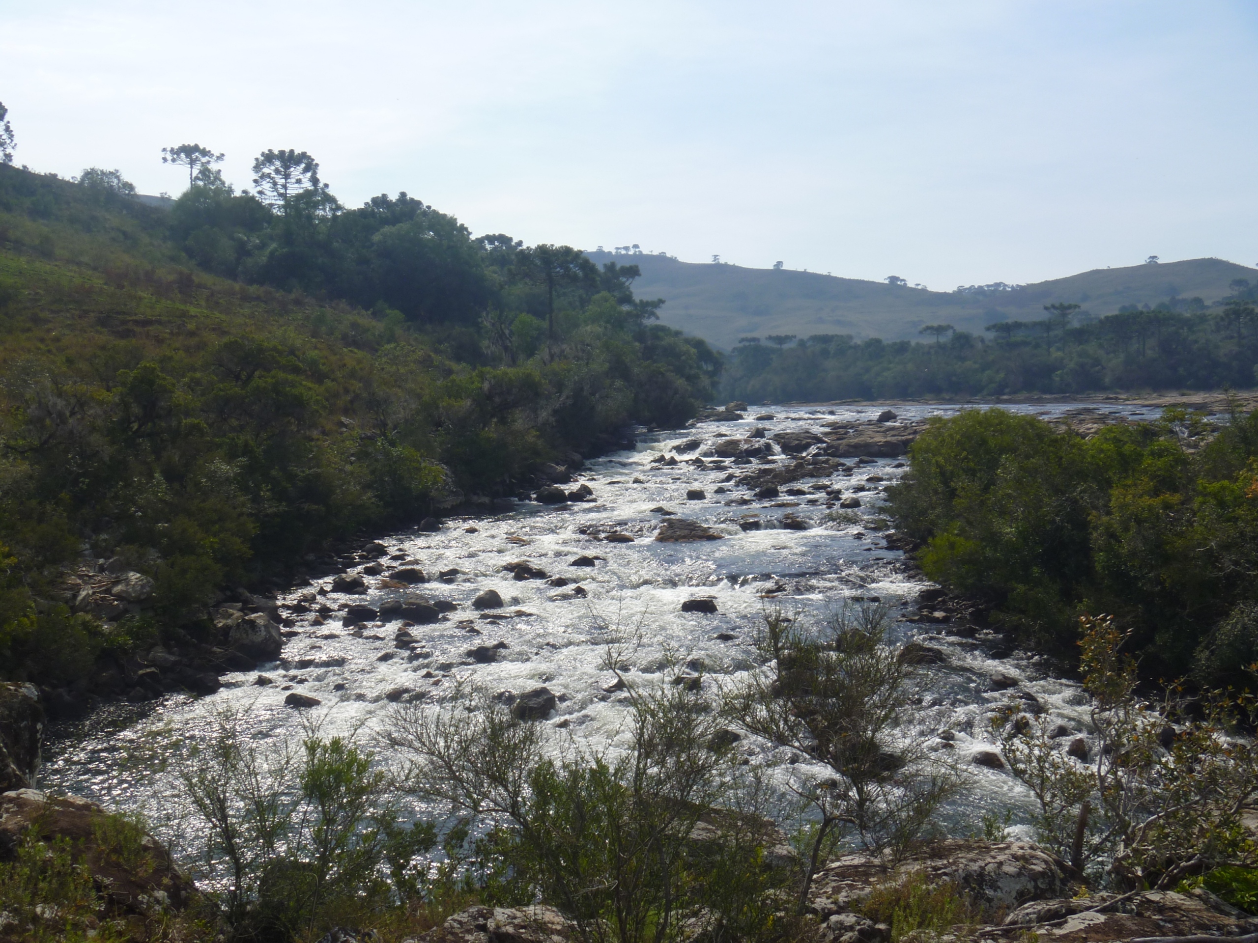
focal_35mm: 35
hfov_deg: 52.6
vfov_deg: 40.7
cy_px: 472
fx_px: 1272
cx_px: 629
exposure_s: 1/500
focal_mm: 6.3
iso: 80
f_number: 5.6
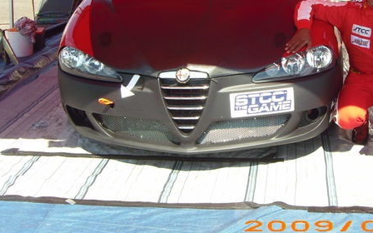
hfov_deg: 35.9
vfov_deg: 22.9
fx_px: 569
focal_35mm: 56
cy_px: 50
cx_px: 249
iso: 80
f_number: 4.3
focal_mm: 6.2
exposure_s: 1/250
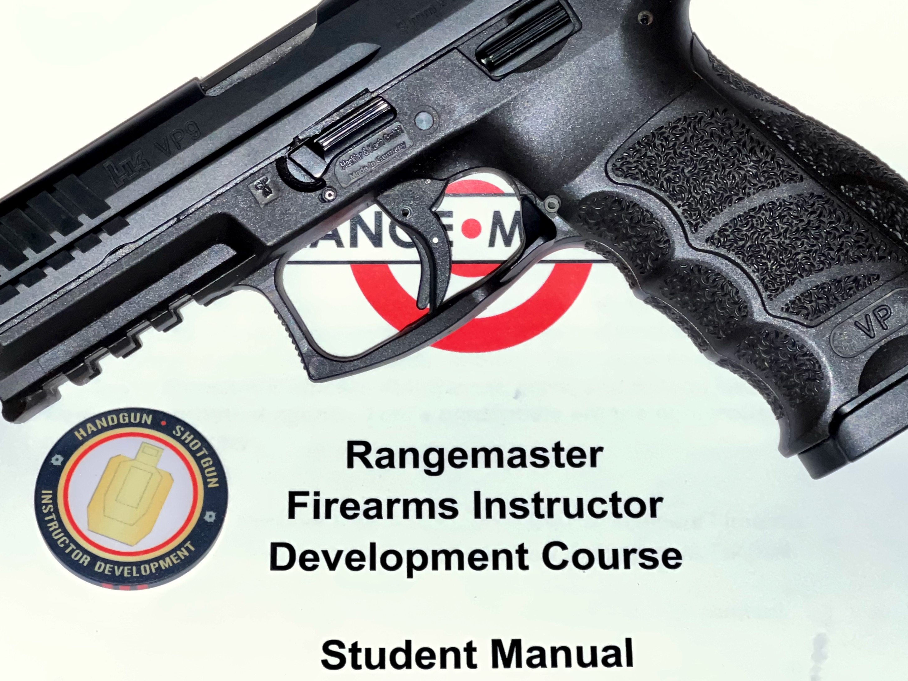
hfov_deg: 18.7
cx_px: 447
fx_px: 2754
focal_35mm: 105
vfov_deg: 14.1
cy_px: 219
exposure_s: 1/30
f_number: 2.8
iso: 160
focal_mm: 9
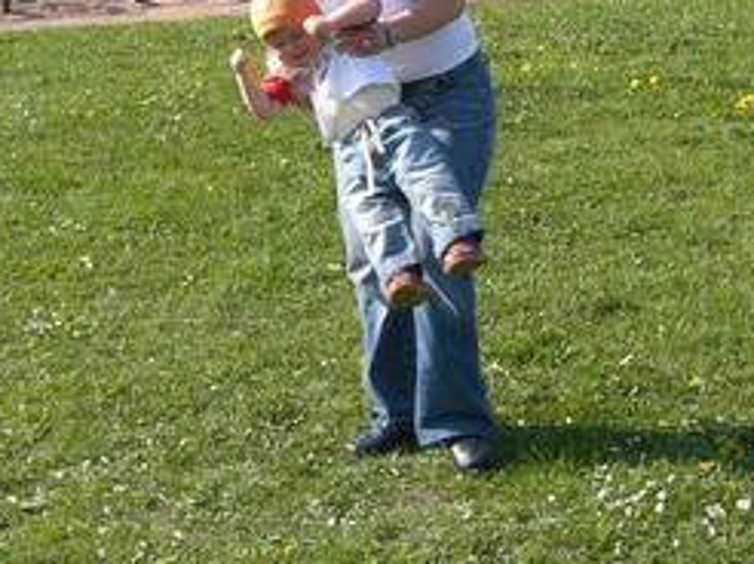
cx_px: 552
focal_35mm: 99
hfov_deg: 19.7
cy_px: 141
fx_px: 2154
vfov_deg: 14.9
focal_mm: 6.3
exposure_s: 1/320
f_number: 4.4
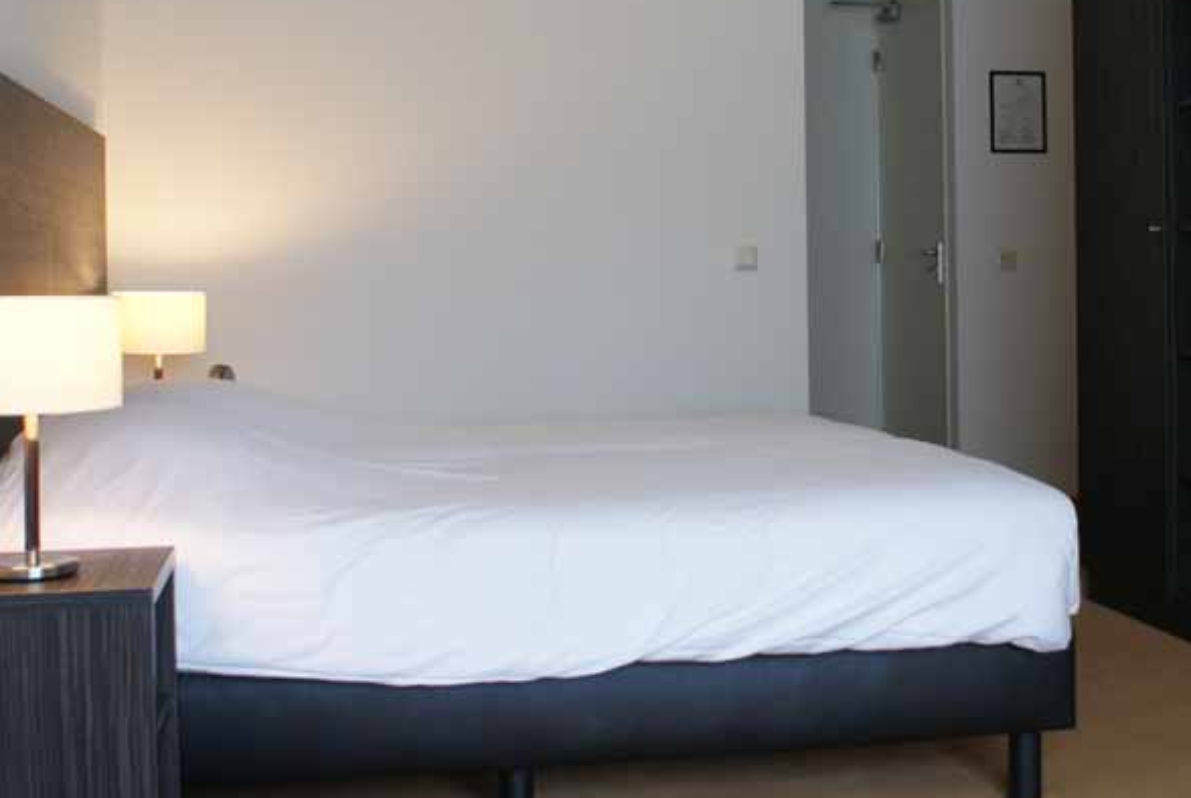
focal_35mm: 51
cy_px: 228
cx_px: 782
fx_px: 1690
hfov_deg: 38.4
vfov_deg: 26.3
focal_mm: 20
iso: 400
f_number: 4
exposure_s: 1/30
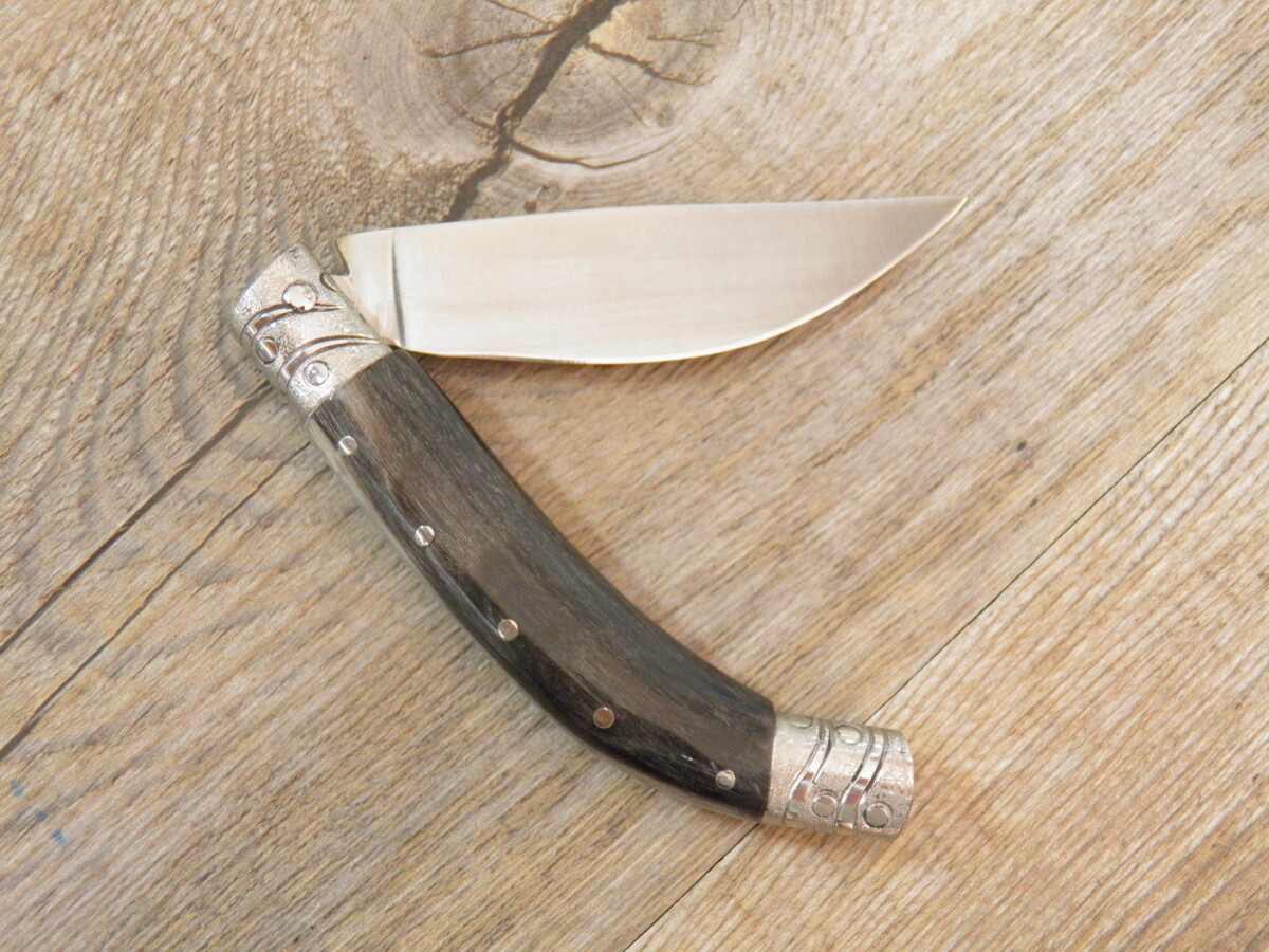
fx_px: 2676
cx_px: 634
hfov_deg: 26.7
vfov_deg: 20.2
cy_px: 476
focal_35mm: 73
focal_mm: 13.2
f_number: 3.9
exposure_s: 1/6
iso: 200
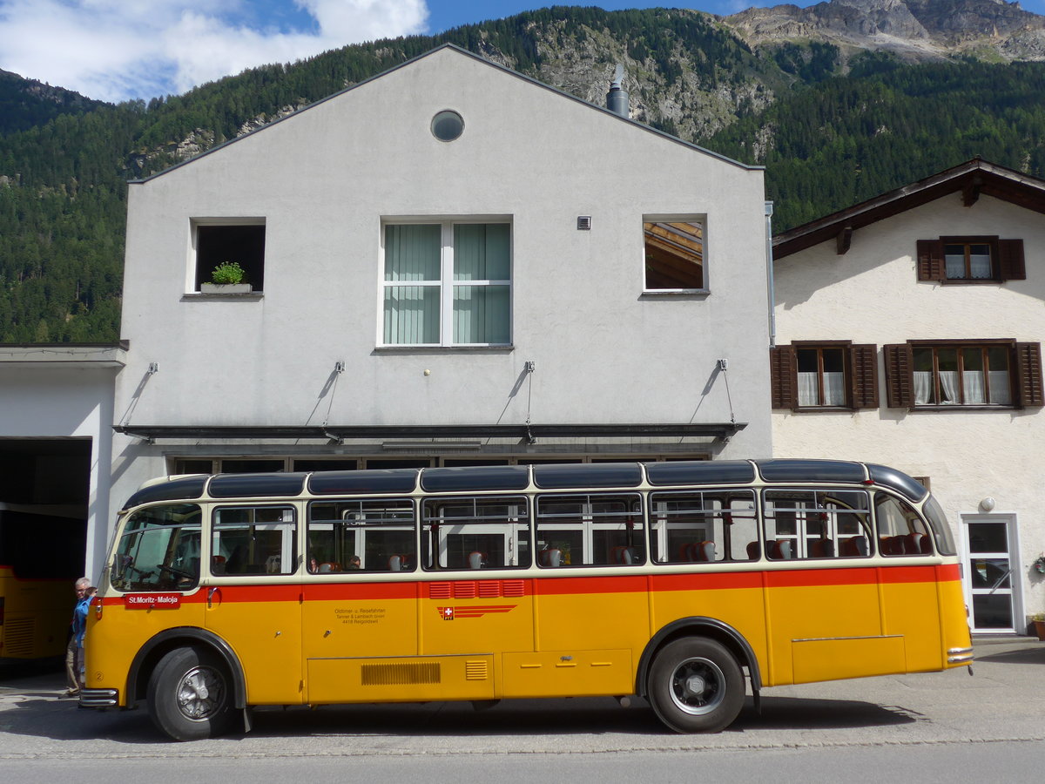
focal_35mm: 39
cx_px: 522
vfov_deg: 36.8
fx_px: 1177
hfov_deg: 47.9
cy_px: 392
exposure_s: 1/2000
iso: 80
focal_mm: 8
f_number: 2.8
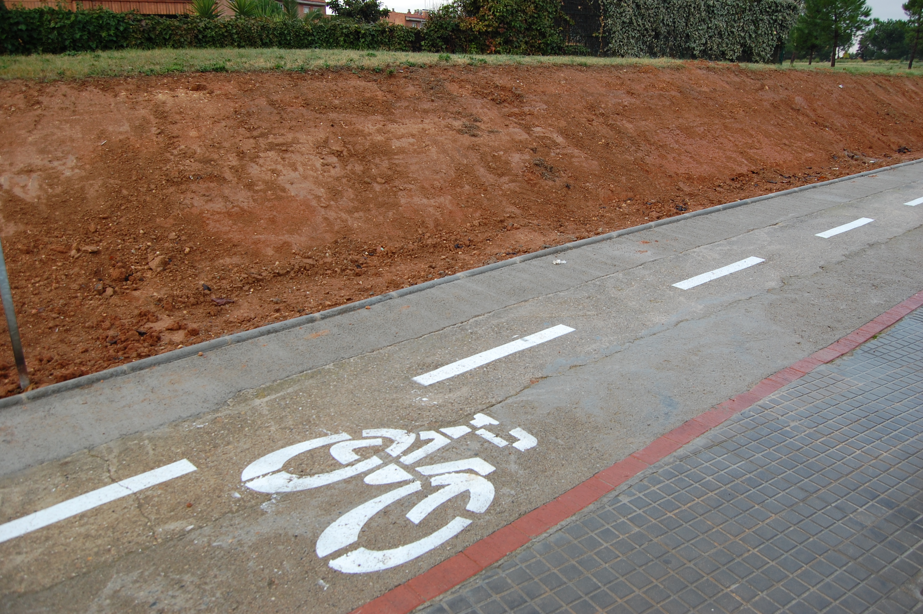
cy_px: 307
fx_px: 692
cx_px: 462
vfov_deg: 47.8
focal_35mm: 27
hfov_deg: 67.4
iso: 200
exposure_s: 1/125
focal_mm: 18
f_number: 5.6
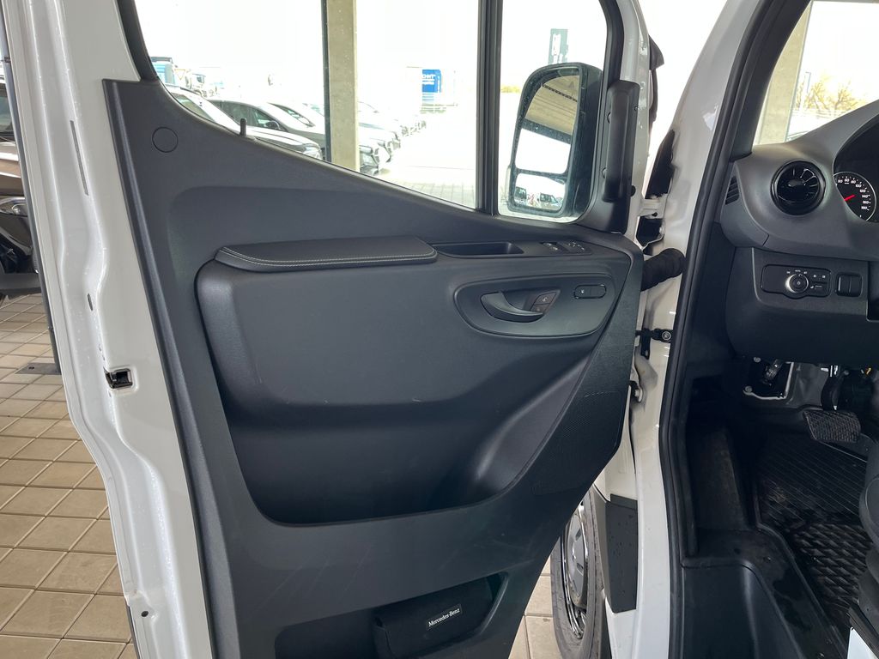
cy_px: 330
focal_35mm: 26
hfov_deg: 67.3
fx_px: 660
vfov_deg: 53.1
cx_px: 440
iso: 80
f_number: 1.6
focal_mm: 5.1
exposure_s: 1/121
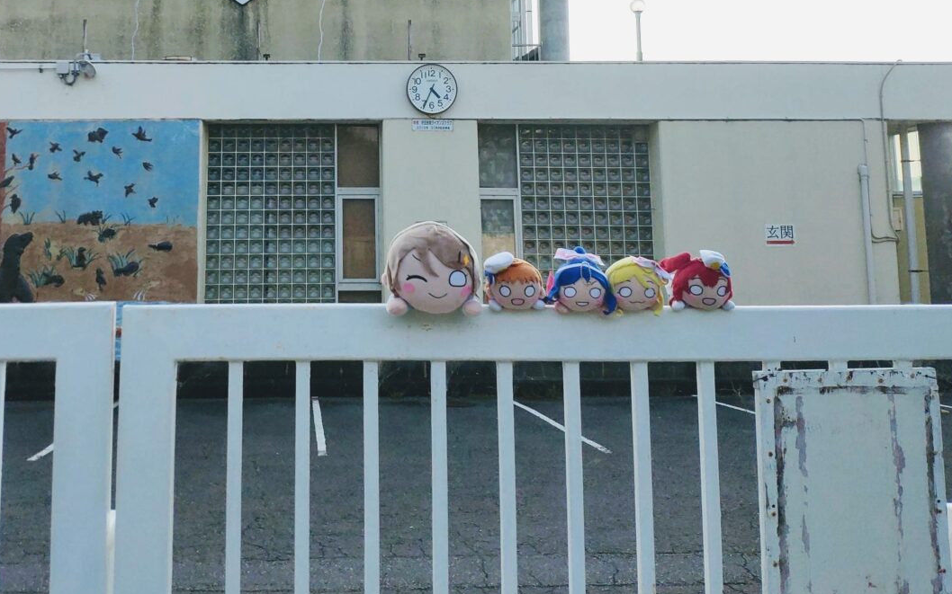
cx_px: 339
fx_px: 856
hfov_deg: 57.2
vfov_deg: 36.5
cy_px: 91
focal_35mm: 33
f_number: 1.8
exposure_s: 1/3330
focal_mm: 4.22
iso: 100
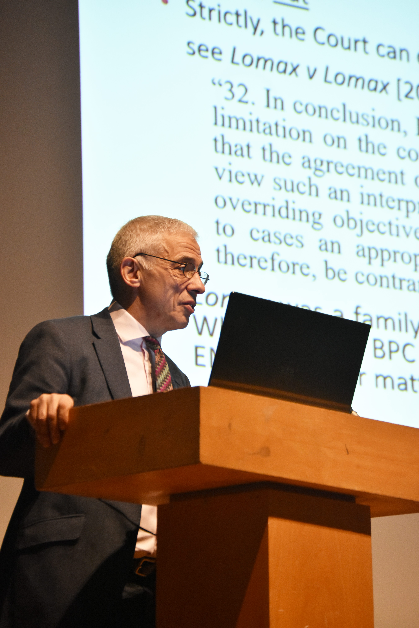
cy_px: 314
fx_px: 2488
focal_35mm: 142
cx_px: 210
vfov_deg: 14.4
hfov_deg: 9.6
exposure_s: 1/80
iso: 1600
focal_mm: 95
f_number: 4.5
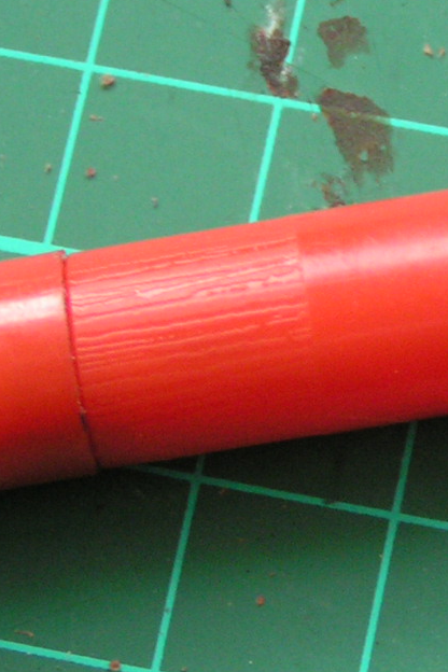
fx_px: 3136
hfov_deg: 8.2
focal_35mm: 168
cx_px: 359
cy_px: 337
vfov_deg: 12.2
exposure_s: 1/30
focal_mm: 9.7
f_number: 3.2
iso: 200
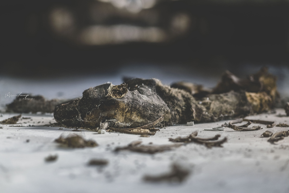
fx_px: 843
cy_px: 96
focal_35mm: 105
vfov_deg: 13.0
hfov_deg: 19.5
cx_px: 144
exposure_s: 1/250
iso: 2000
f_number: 2.2
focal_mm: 105
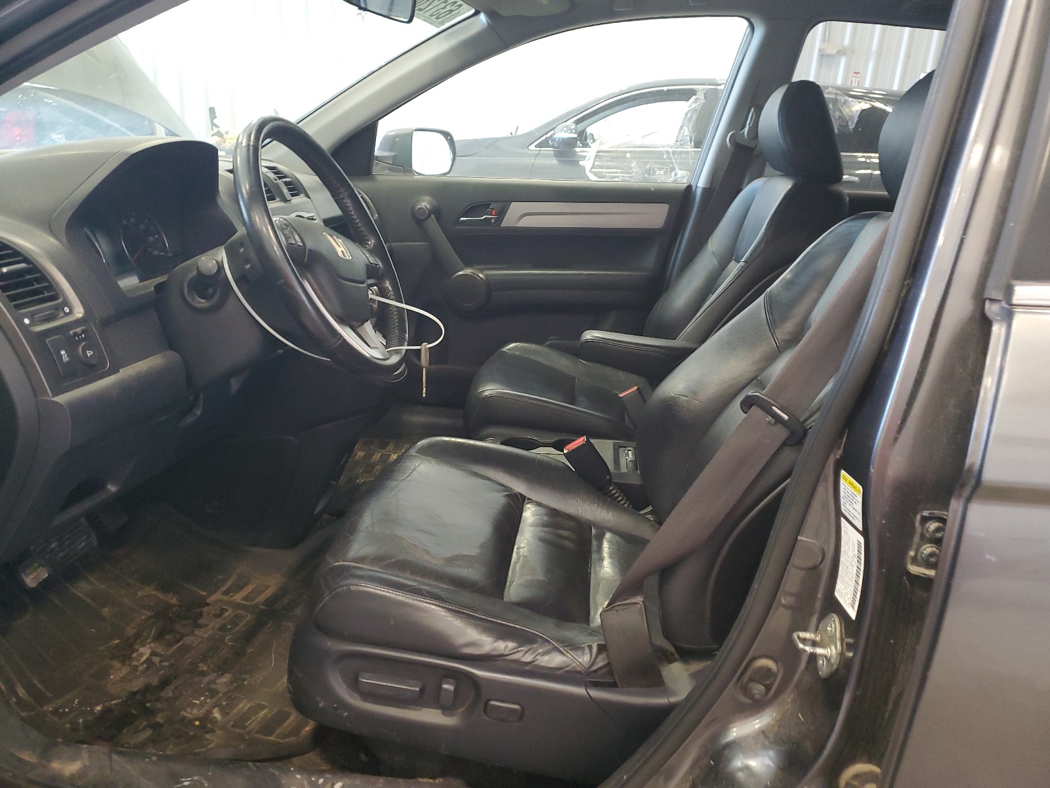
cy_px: 394
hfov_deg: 67.3
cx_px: 525
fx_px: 789
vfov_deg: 53.1
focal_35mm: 26
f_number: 1.5
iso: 219
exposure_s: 1/60.2
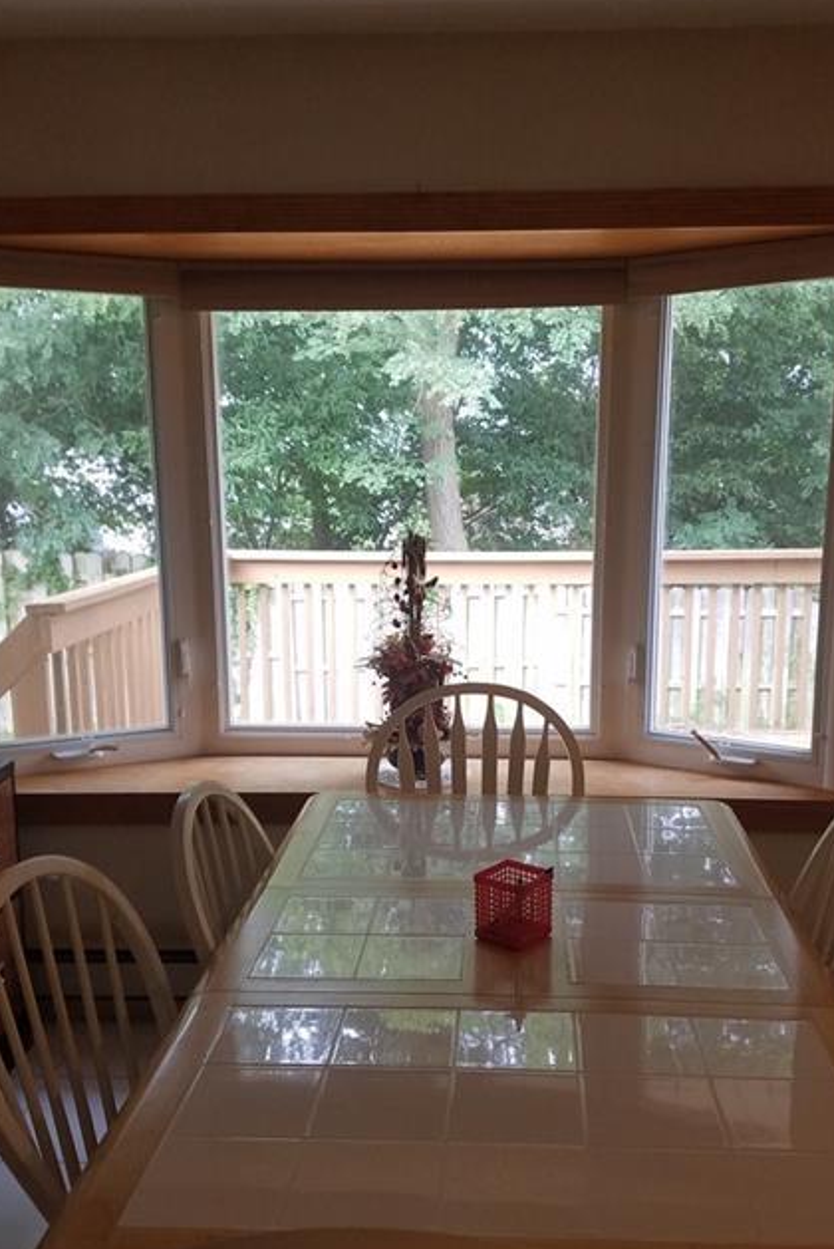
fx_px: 1145
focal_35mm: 33
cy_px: 717
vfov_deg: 57.0
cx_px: 463
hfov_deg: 40.0
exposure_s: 1/120
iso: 80
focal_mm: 4.2
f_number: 1.7
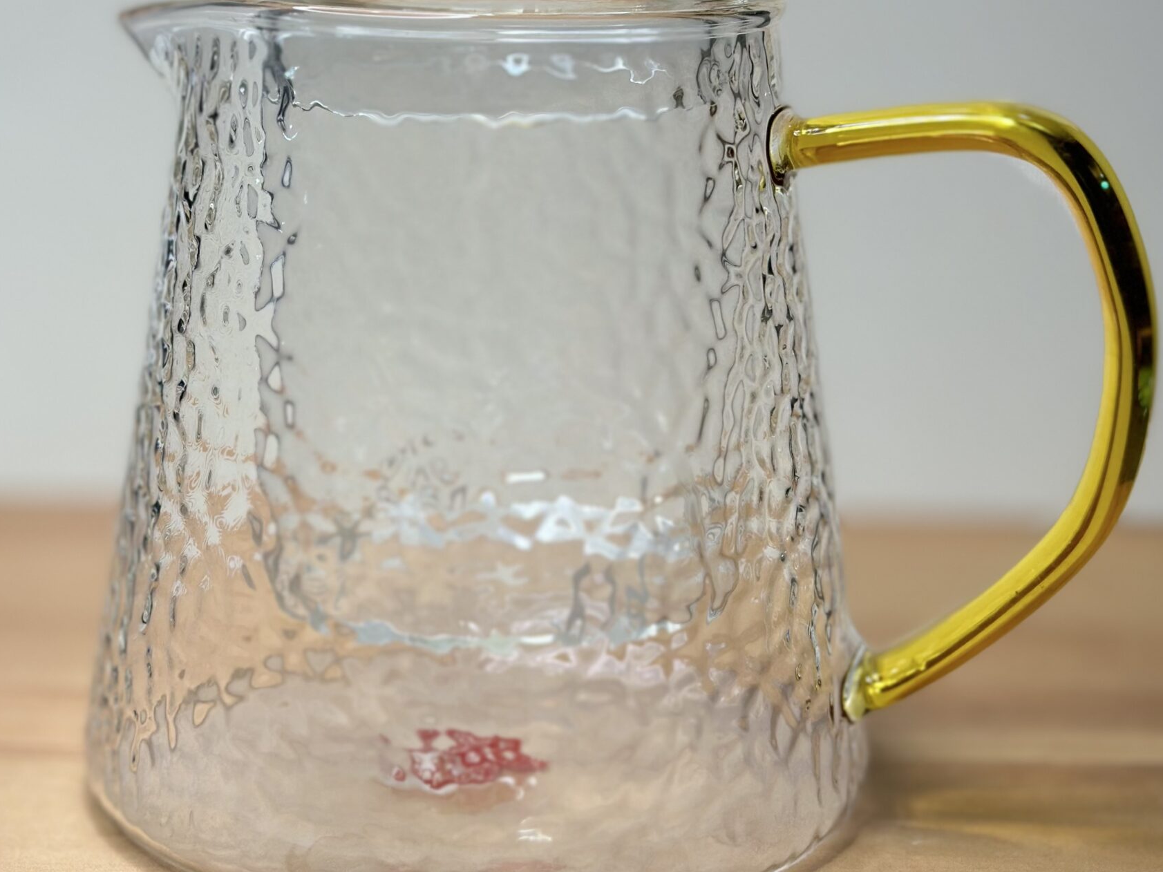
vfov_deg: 20.1
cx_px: 513
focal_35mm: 73
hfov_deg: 26.7
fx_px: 2452
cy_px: 331
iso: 64
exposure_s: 1/128
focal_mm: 6.86
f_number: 1.78
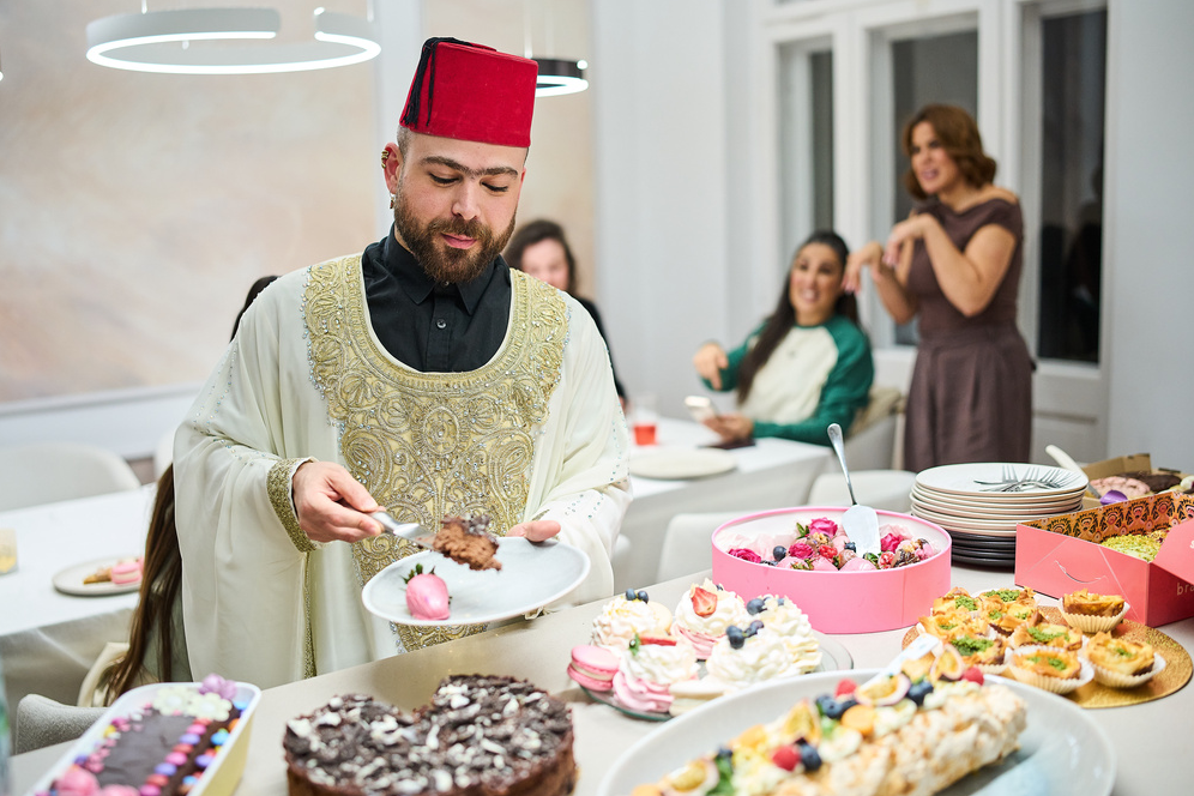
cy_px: 396
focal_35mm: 36
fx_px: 1194
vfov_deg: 36.9
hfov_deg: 53.1
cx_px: 583
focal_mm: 35
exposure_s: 1/400
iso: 1000
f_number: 1.6
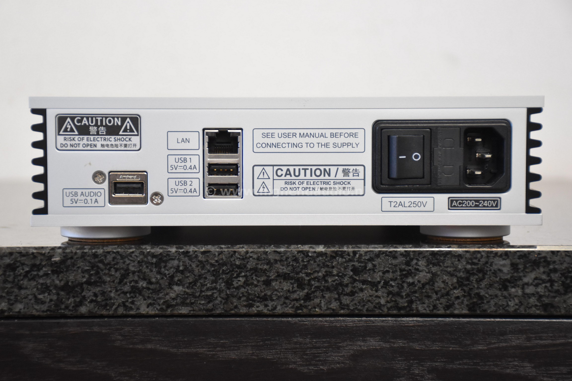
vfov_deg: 14.7
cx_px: 286
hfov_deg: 21.9
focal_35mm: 93
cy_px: 190
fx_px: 1478
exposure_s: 1/60
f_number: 5
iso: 1800
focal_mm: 62
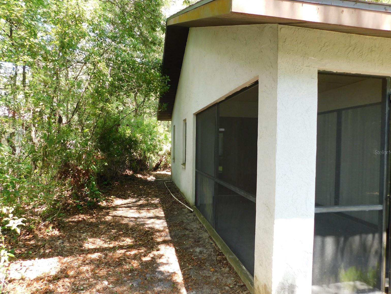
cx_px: 195
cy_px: 152
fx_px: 271
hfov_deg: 71.6
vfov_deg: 56.8
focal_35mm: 24
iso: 125
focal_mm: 4
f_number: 3
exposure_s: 1/100
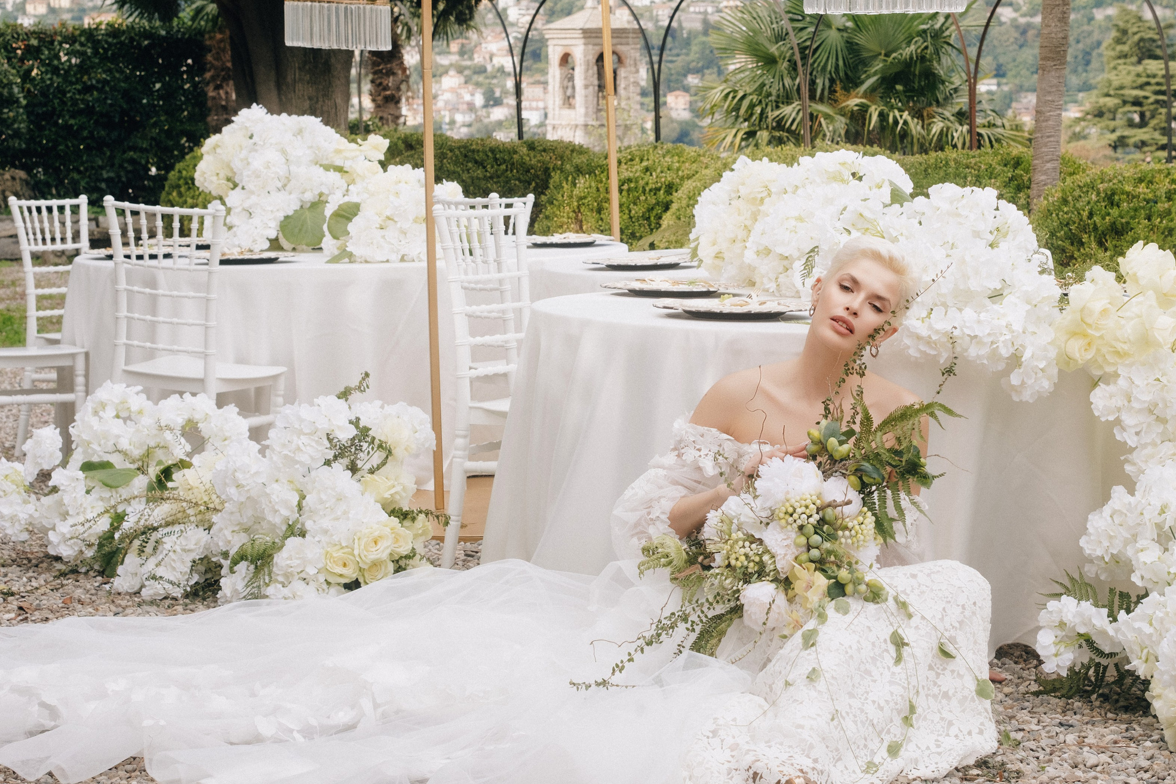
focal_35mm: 65
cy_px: 298
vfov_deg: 20.9
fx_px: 2123
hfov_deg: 30.9
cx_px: 723
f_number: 5
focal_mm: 33
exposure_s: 1/500
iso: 250
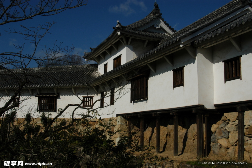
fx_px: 294
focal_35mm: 42
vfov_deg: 31.8
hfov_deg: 46.4
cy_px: 84
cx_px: 126
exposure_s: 1/640
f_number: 13
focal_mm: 28
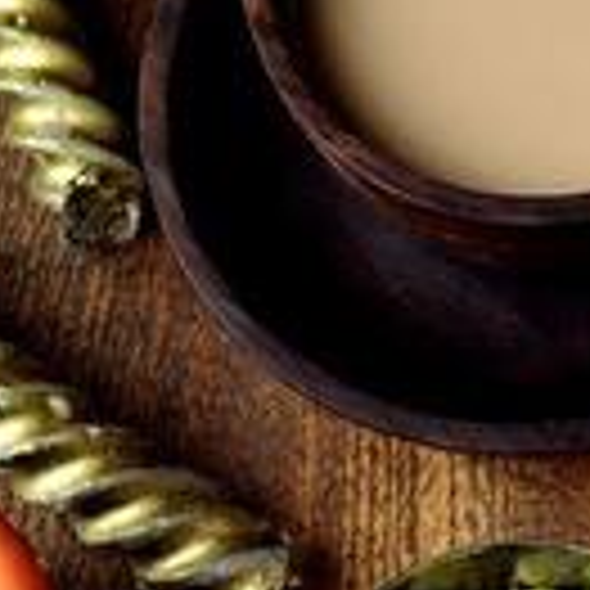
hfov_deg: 12.1
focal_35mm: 141
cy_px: 340
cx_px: 707
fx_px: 2712
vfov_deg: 12.4
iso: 640
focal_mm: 29
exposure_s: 1/60
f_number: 4.5
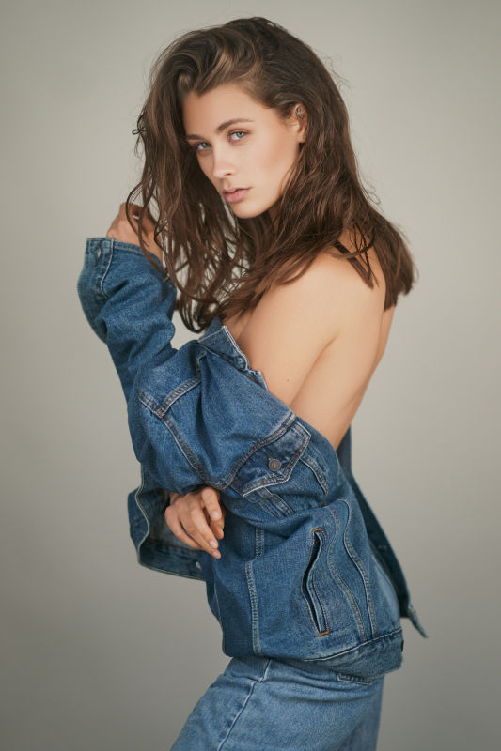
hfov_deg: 16.1
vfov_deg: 23.9
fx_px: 1775
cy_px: 376
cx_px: 250
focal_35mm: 85
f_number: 1.4
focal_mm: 85
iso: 320
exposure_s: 1/2500
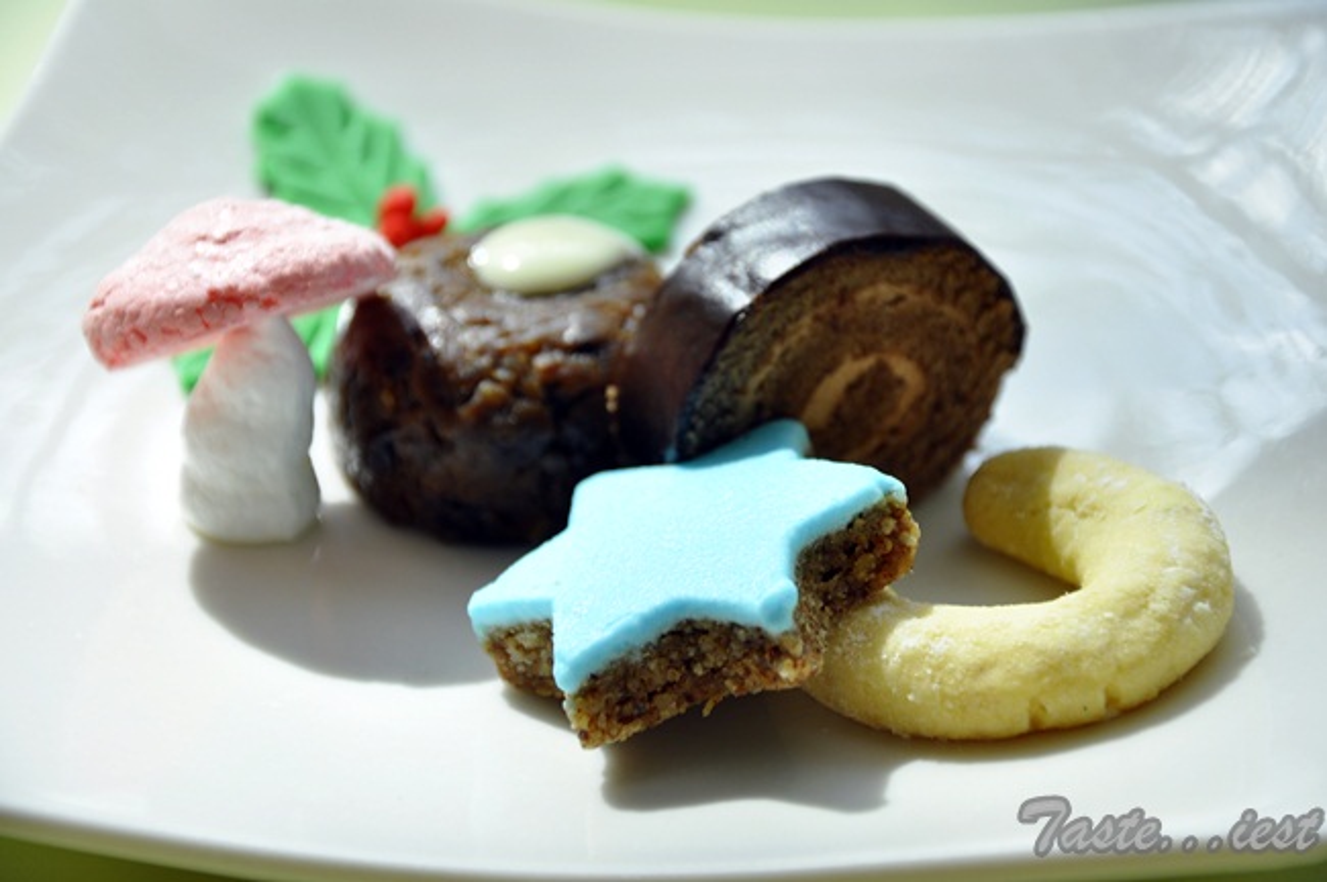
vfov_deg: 10.7
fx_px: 4695
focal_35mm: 128
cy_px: 441
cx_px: 664
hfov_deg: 16.1
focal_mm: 85
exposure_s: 1/200
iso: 200
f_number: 5.6
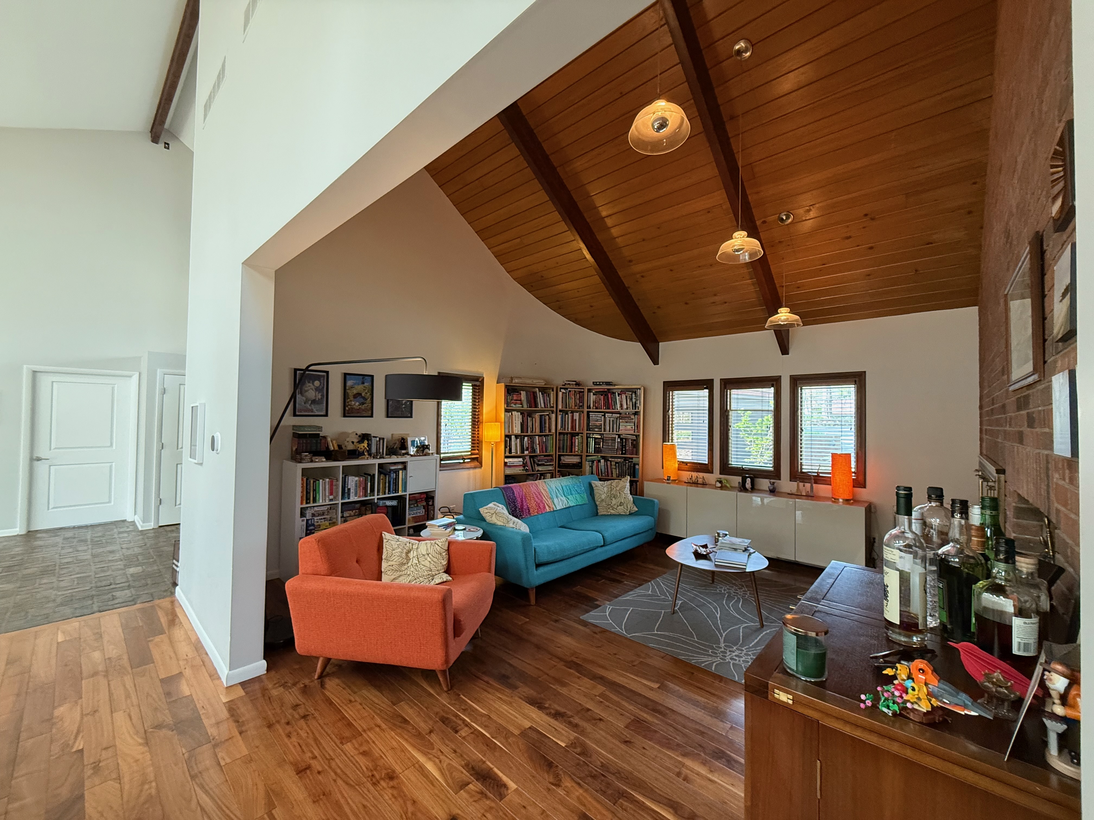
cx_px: 547
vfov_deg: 85.7
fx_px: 442
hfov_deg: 102.1
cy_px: 410
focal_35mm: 14
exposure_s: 1/60
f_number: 2.2
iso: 400
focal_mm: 2.22
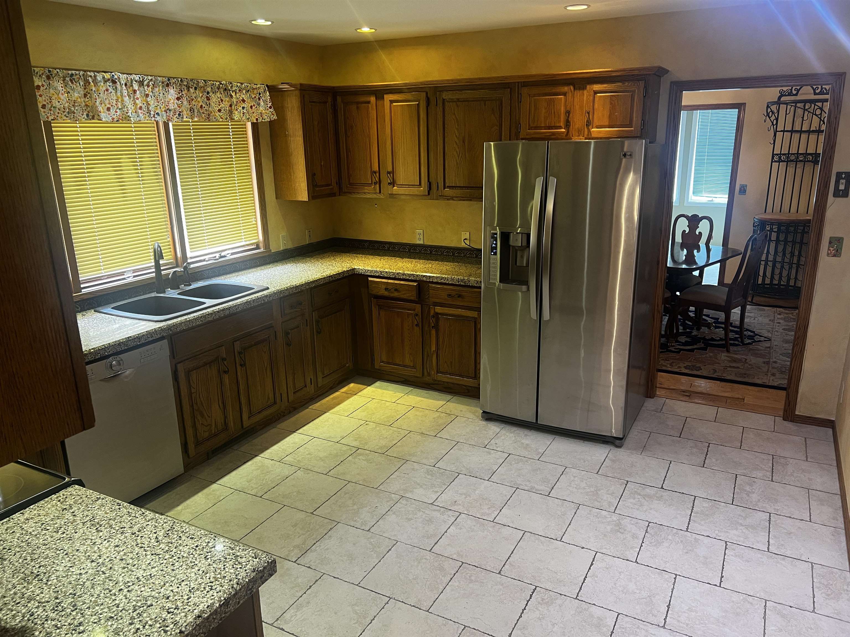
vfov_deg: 53.1
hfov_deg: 67.3
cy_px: 318
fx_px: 638
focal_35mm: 26
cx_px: 425
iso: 125
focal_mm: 5.7
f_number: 1.5
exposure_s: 1/60
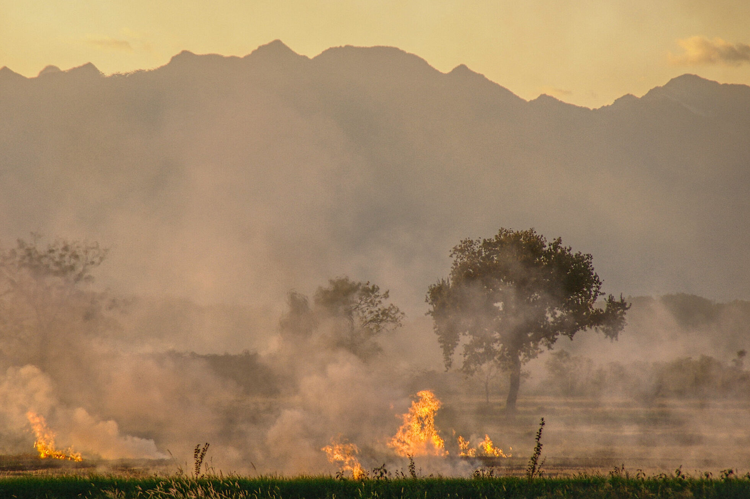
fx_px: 7659
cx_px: 306
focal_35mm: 368
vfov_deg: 3.7
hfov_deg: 5.6
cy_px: 284
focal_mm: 200
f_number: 6.3
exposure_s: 1/250
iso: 400
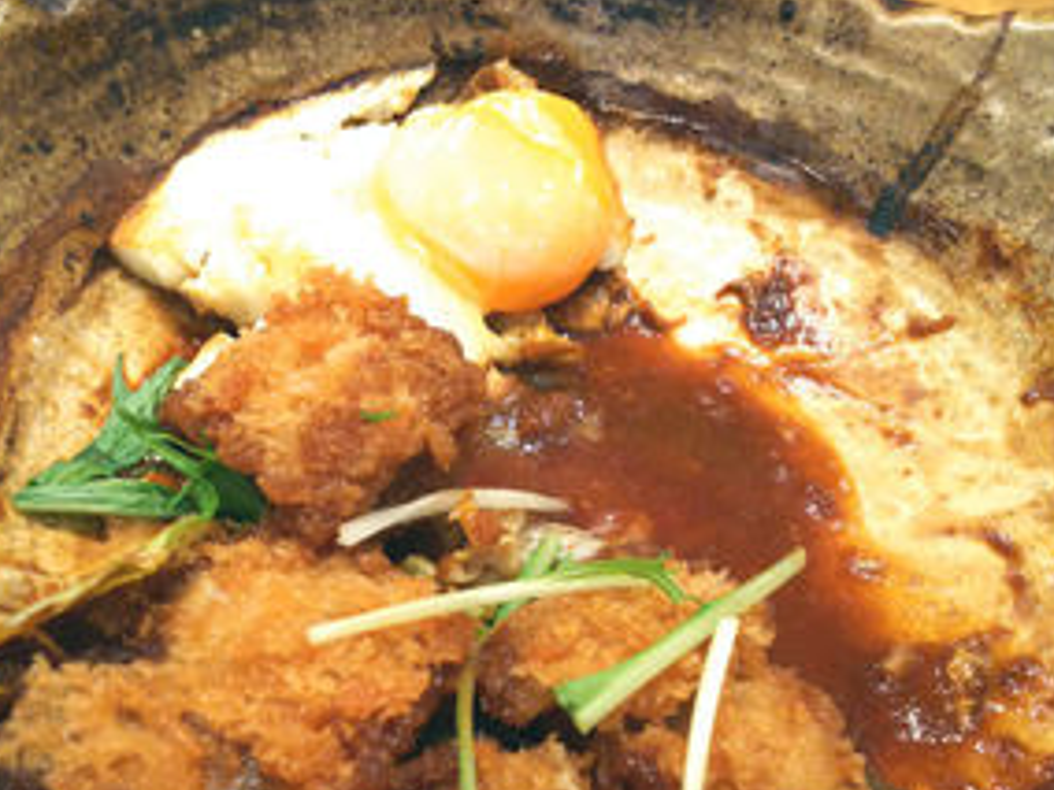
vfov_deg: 37.2
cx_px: 479
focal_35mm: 38
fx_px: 1157
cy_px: 538
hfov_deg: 48.9
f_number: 1.9
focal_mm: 4.2
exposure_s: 1/100
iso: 125
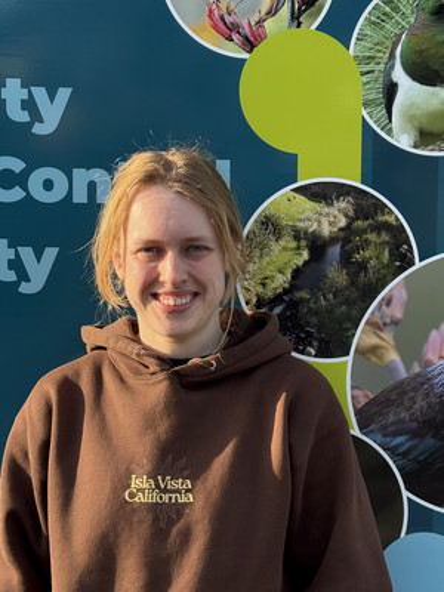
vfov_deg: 36.8
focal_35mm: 52
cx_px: 222
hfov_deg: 28.0
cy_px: 296
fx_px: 889
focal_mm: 5.96
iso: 40
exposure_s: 1/1218
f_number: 1.6
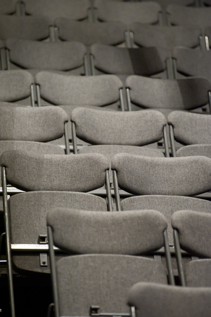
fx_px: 1760
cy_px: 158
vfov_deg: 10.3
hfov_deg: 6.9
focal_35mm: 200
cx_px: 106
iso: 4000
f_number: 5
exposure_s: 1/100
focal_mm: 200
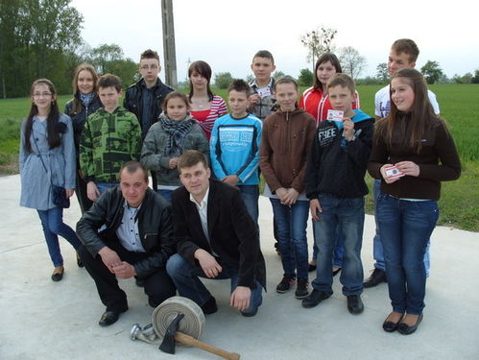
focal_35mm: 35
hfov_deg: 52.6
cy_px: 180
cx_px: 240
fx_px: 485
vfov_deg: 40.7
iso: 80
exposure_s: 1/125
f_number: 3.7
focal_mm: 7.8
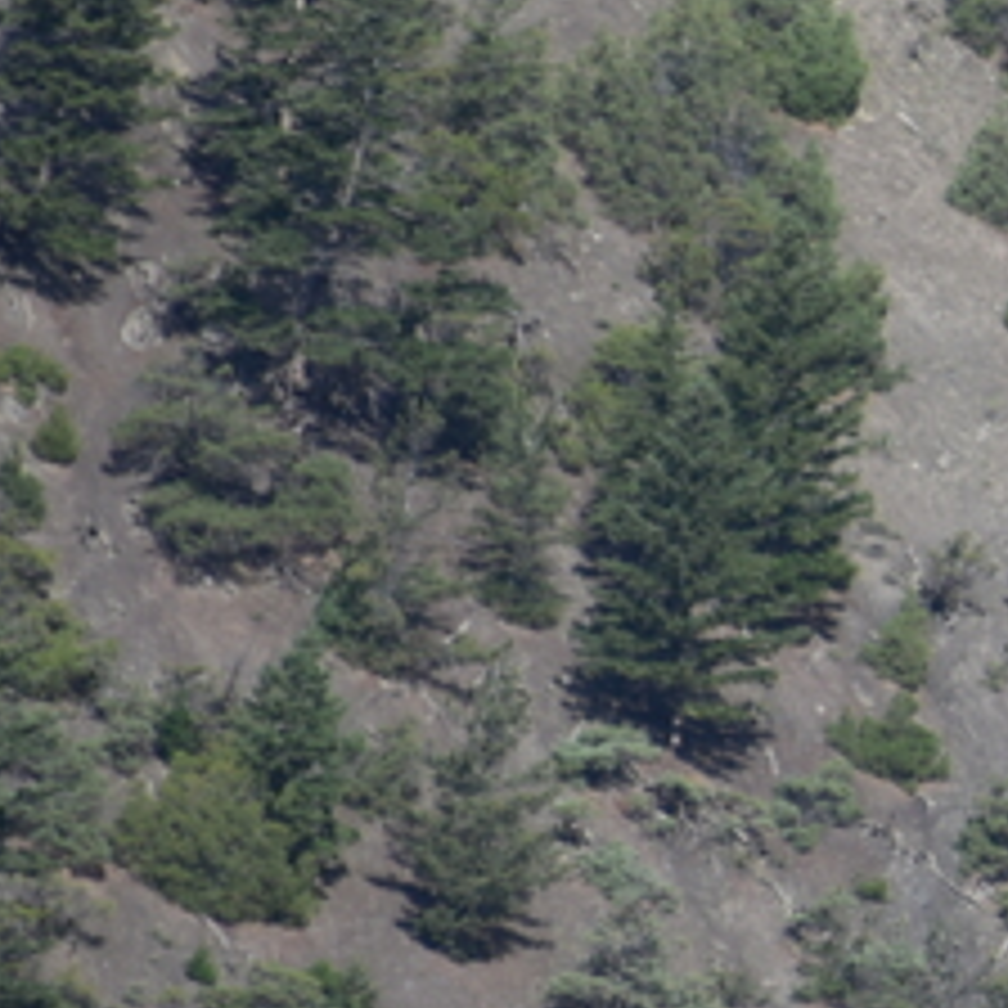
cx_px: 2124
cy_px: 500
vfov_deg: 1.2
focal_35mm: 1454
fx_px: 47902
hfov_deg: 1.2
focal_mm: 300
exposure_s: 1/640
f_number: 5.6
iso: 140
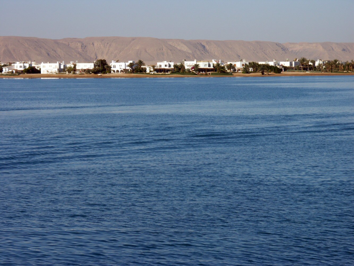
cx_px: 177
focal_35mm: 147
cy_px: 133
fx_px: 1503
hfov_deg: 13.4
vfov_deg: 10.1
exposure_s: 1/800
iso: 64
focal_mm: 37.48
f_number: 6.3
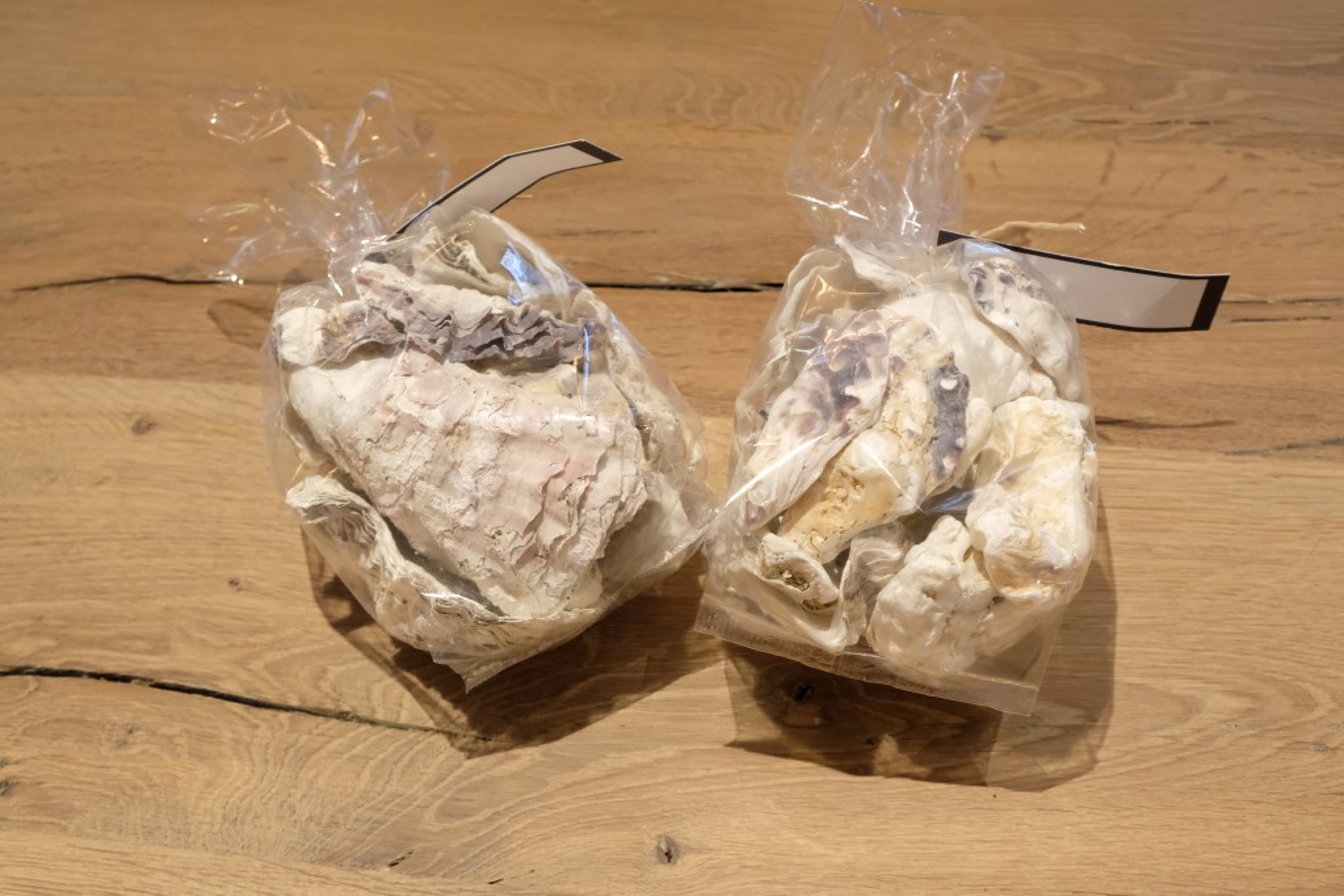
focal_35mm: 38
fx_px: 1419
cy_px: 448
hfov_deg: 50.7
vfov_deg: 35.1
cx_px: 672
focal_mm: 25.4
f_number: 7.1
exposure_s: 1/60
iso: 3200
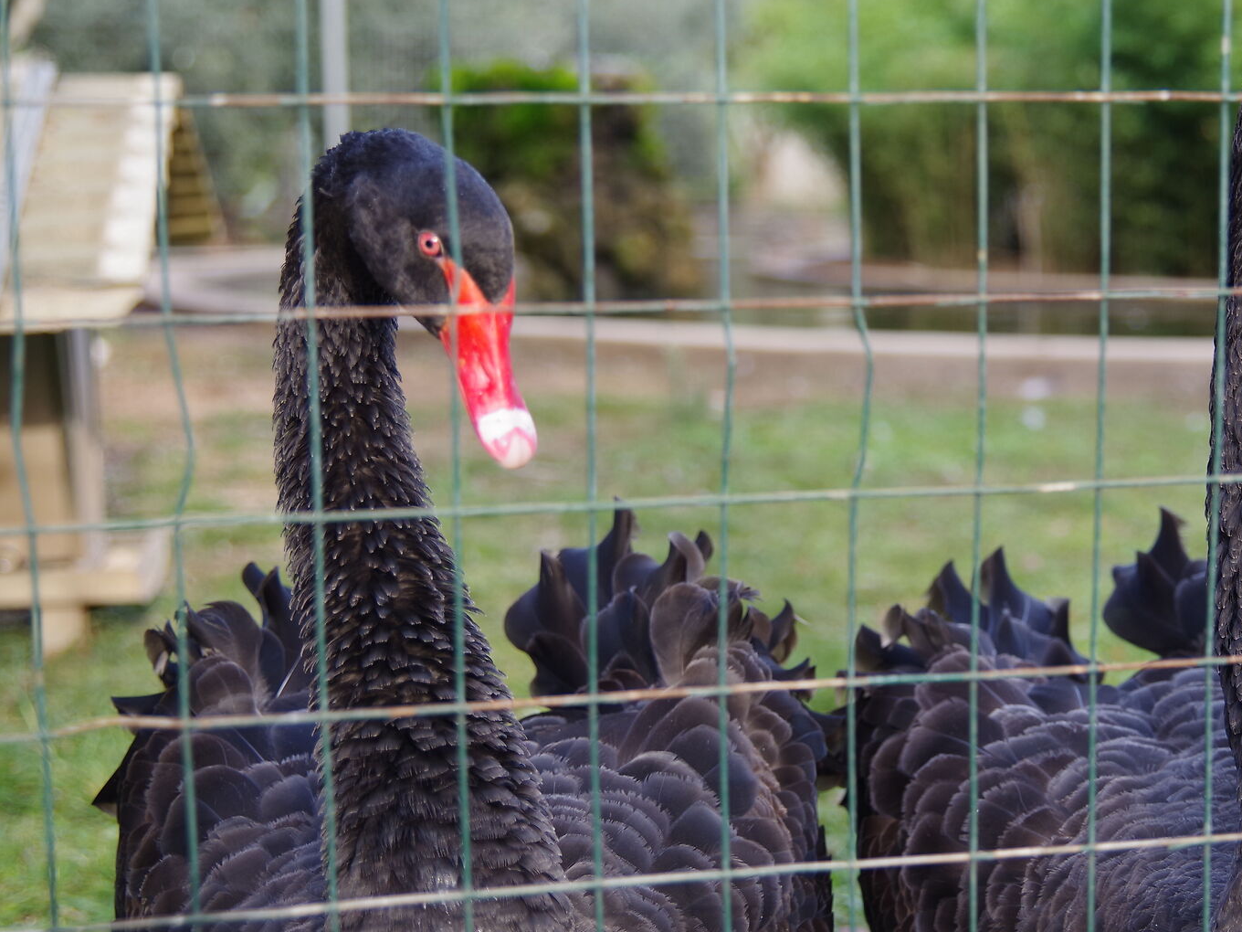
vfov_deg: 20.2
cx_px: 890
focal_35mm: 73
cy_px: 487
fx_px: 2619
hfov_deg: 26.4
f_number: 2.8
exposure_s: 1/200
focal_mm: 43
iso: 200
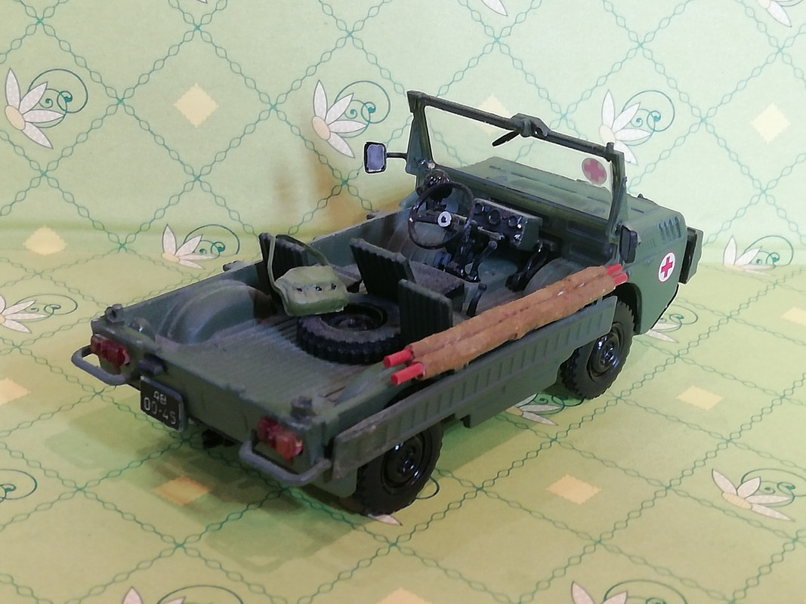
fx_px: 1420
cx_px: 403
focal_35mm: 61
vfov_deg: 24.0
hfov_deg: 31.7
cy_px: 302
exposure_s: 1/33.3
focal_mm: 3.46
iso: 160
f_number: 2.2
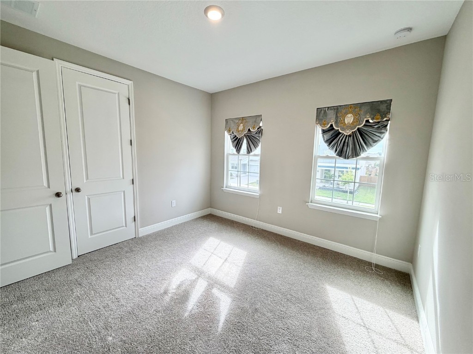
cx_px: 236
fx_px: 191
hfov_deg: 102.1
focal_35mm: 14
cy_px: 177
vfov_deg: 85.7
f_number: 2.2
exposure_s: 1/120
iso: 50
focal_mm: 2.22
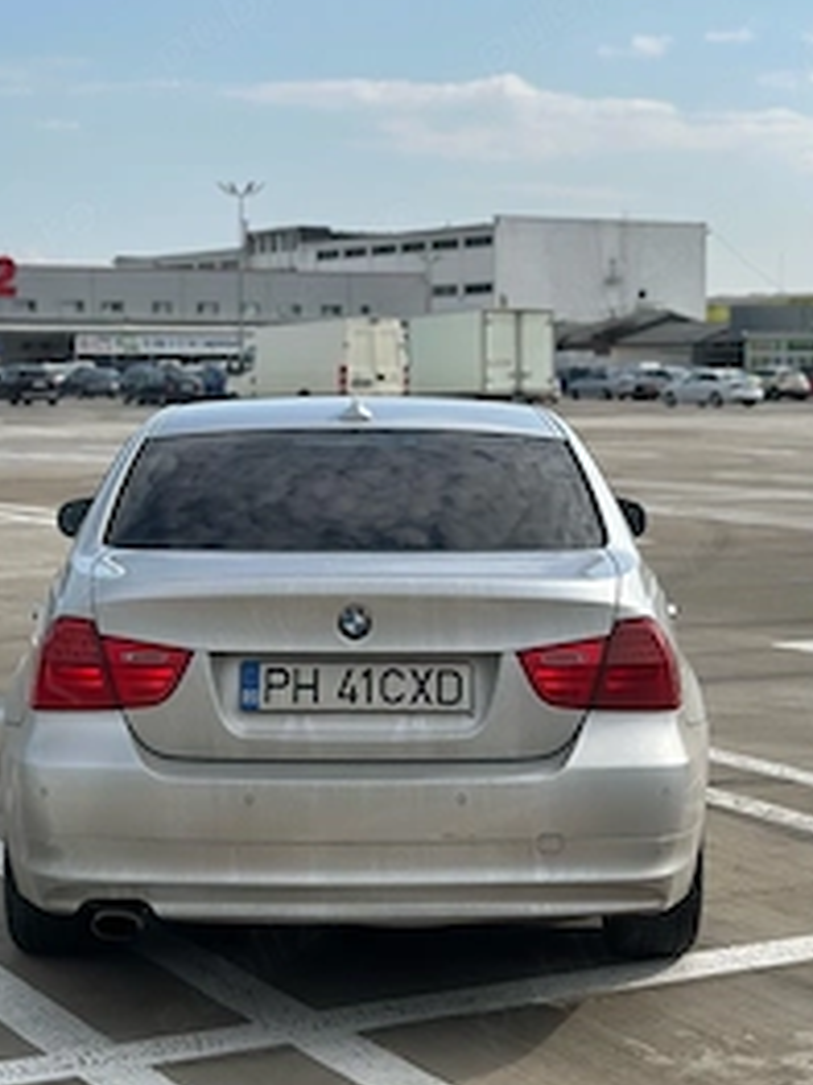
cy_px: 347
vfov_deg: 26.5
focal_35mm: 73
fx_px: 2288
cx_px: 367
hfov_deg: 20.1
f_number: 1.78
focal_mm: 6.86
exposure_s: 1/4785
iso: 100
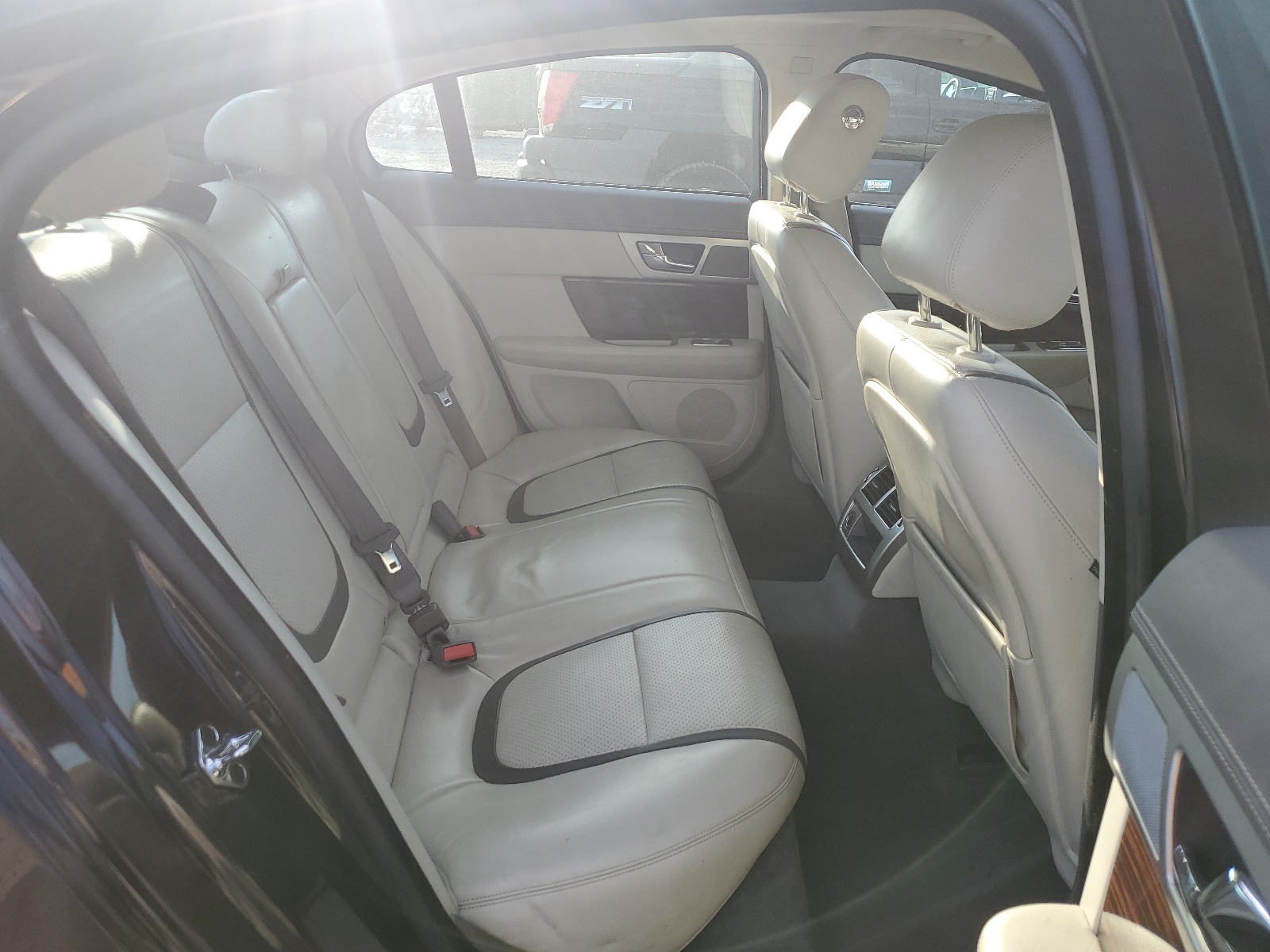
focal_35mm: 26
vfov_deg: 53.1
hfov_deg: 67.3
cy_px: 476
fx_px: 954
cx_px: 635
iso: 50
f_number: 1.5
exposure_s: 1/625
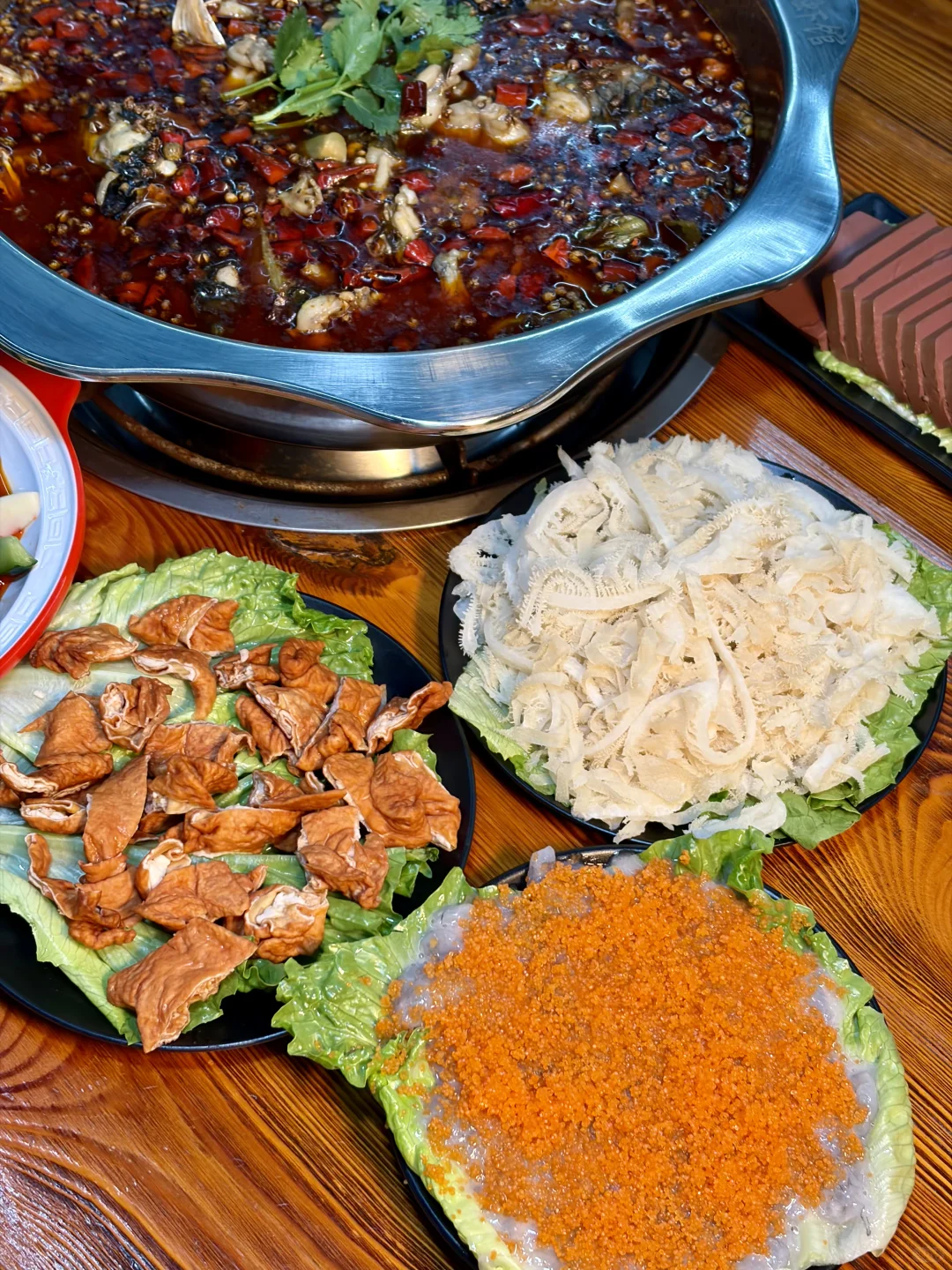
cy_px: 635
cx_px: 476
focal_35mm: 52
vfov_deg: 36.8
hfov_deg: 28.0
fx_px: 1907
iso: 50
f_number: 1.6
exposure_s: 1/77
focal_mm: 5.96
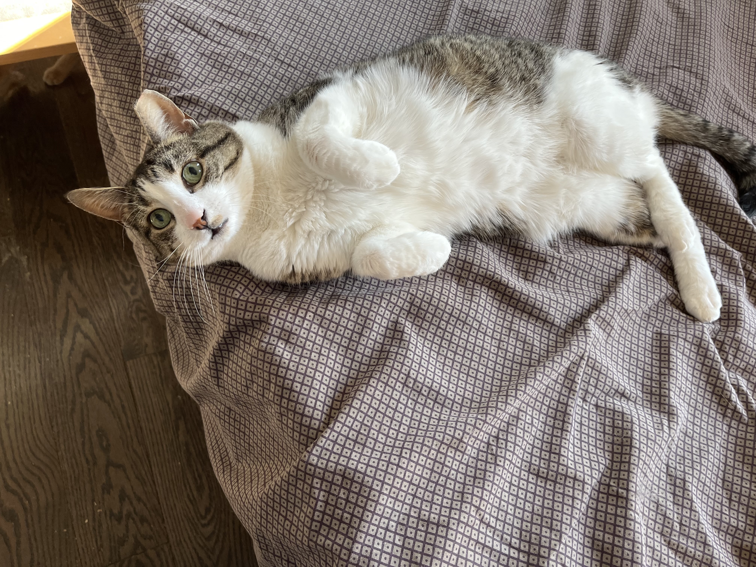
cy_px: 284
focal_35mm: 26
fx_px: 568
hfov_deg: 67.3
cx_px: 378
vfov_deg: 53.1
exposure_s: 1/121
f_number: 1.6
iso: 125
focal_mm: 5.1
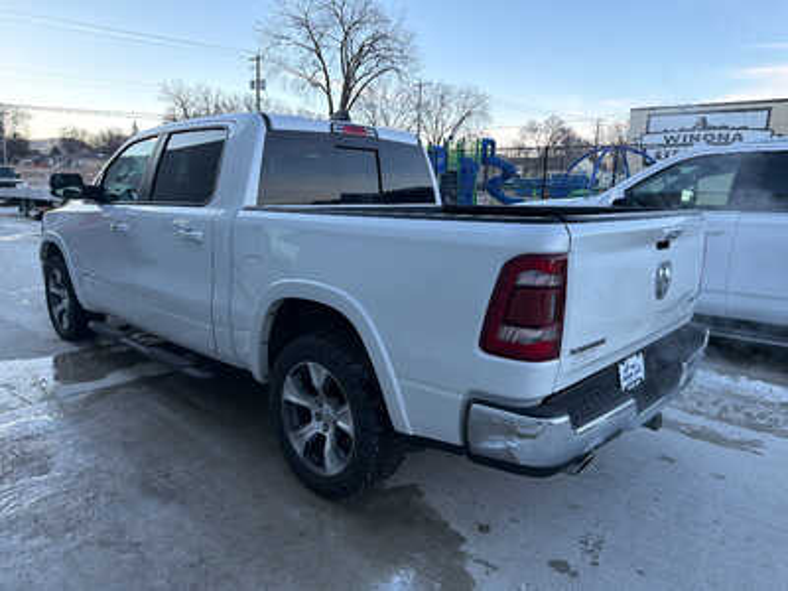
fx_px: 546
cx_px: 394
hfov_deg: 71.6
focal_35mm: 24
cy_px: 296
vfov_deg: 56.8
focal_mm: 6.76
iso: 100
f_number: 1.78
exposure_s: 1/831
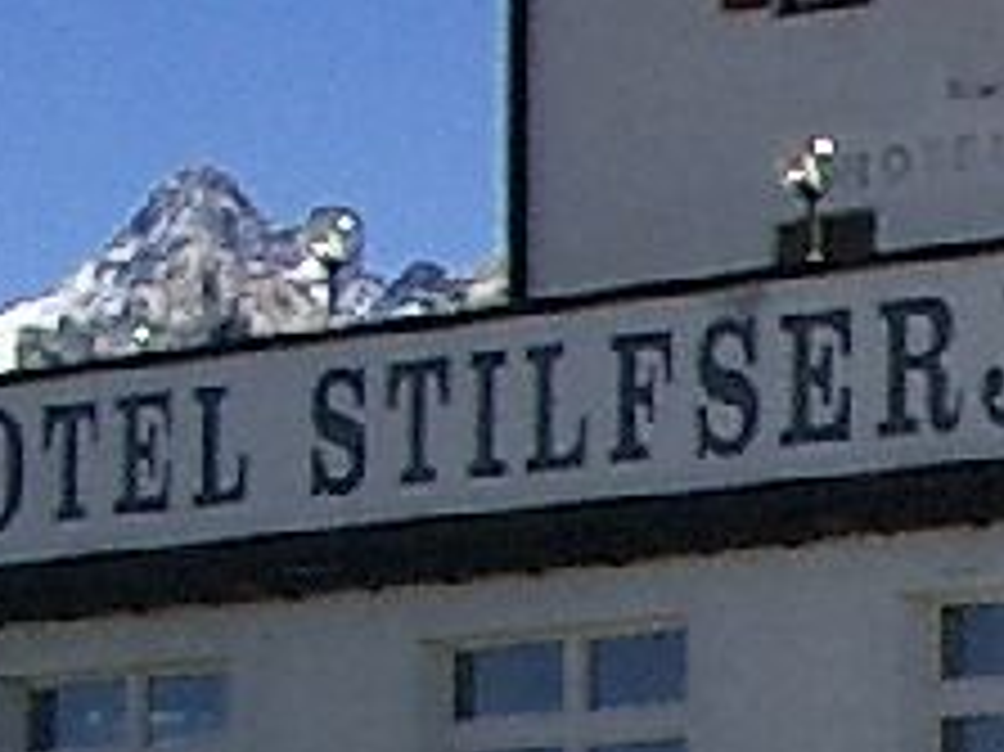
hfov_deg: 7.3
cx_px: 2215
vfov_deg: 5.7
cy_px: 1389
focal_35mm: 257
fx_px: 7450
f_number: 4.3
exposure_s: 1/500
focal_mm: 5.8
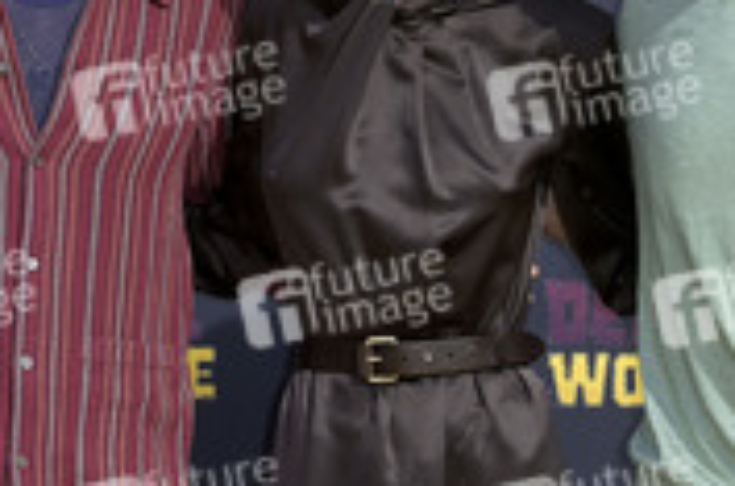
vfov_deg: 4.1
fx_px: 6760
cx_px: 235
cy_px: 195
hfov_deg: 6.2
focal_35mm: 332
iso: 320
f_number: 13
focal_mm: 130
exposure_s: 1/250
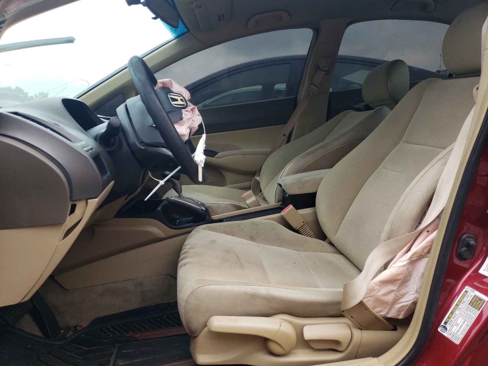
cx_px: 244
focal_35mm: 26
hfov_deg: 67.3
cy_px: 183
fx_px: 367
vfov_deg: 53.1
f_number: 1.5
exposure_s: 1/455
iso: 50
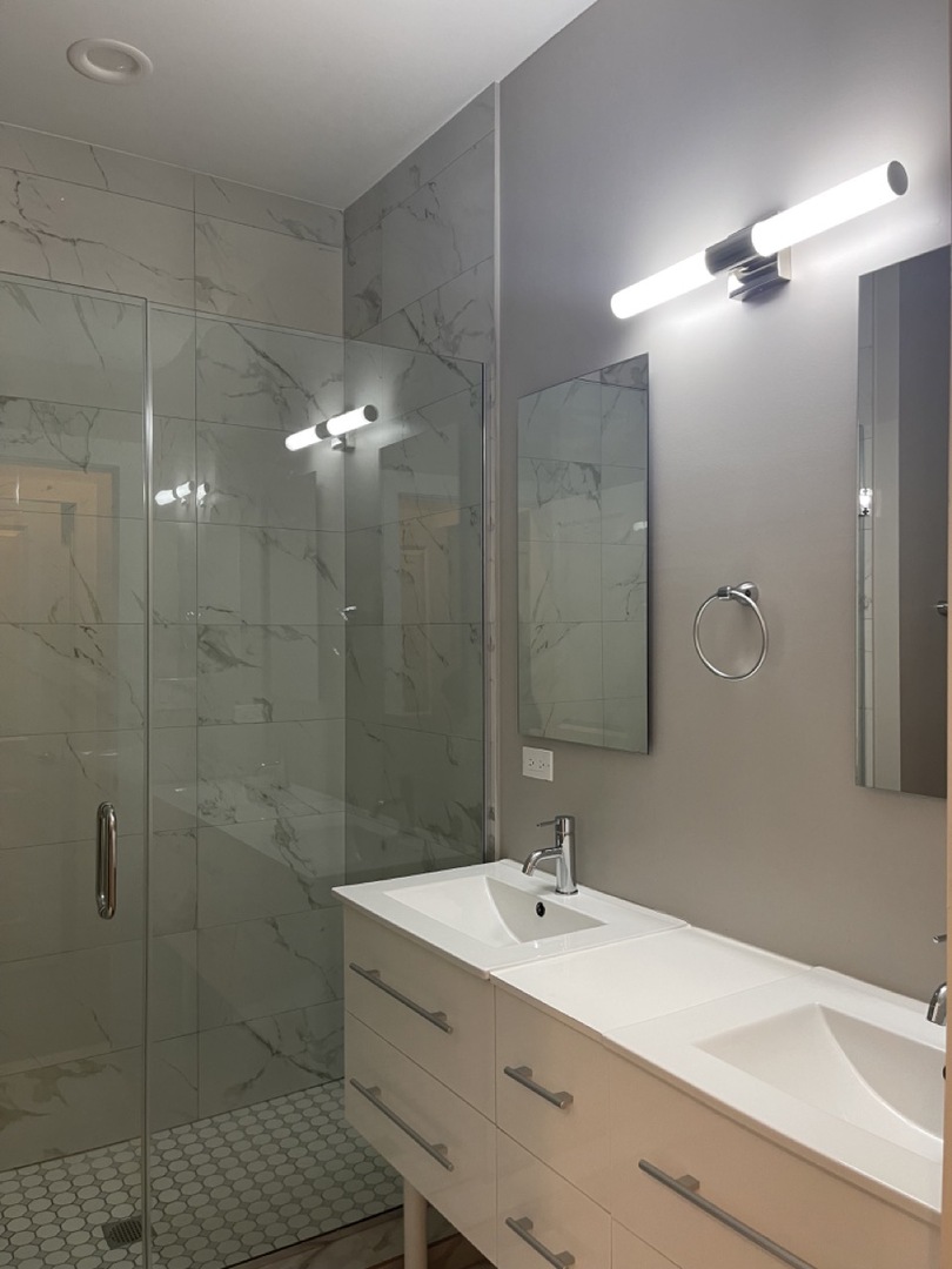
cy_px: 634
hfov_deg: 53.1
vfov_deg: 67.3
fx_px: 953
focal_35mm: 26
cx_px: 476
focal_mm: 5.1
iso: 125
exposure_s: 1/60
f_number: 1.6
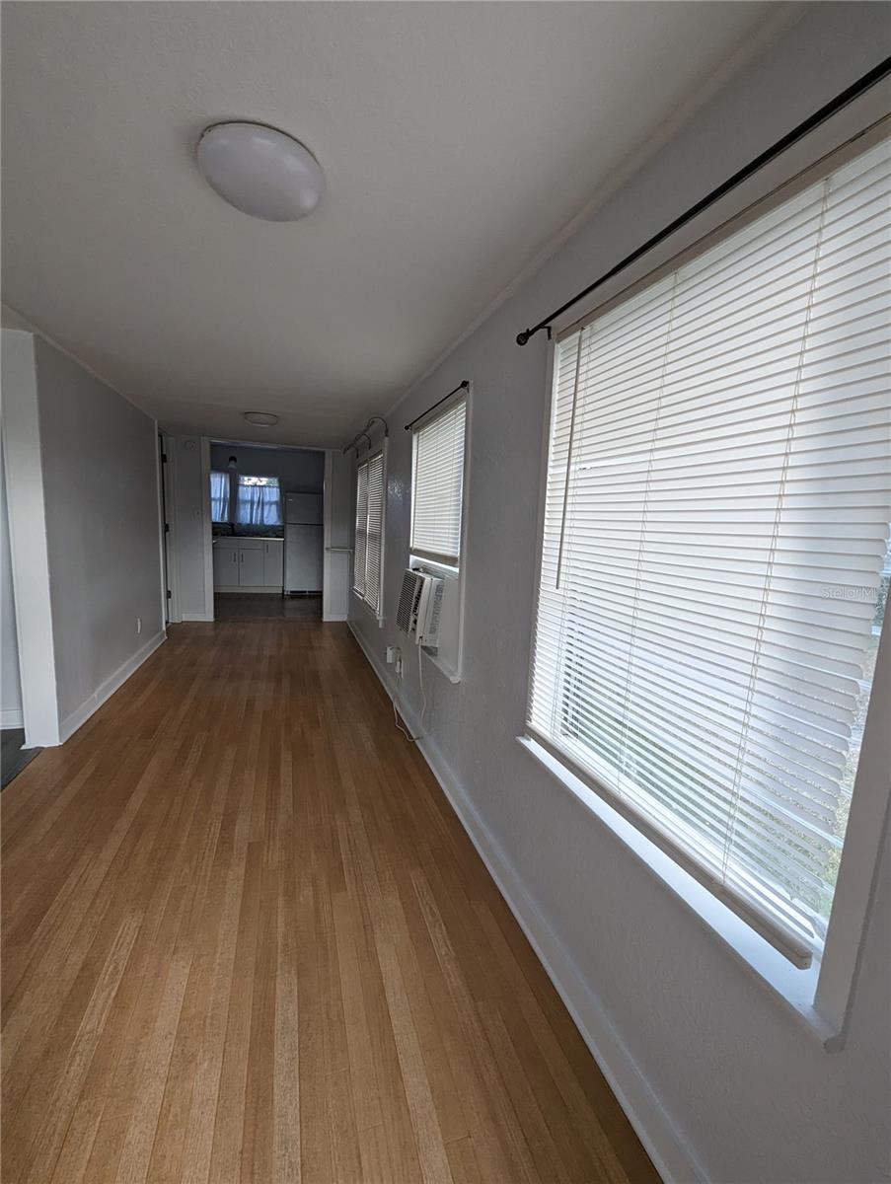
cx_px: 446
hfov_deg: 90.0
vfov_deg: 106.1
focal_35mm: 13
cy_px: 592
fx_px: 445
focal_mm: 1.95
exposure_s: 1/184
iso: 95
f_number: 2.2
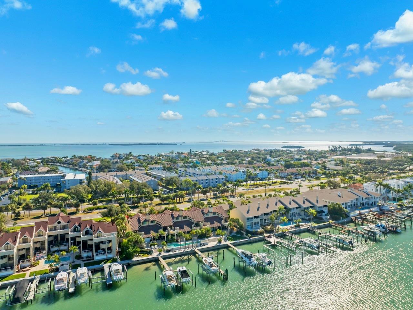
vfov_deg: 56.8
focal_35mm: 24
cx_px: 206
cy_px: 155
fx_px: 286
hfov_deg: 71.6
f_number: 2.8
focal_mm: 12.29
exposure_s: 1/5000
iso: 210
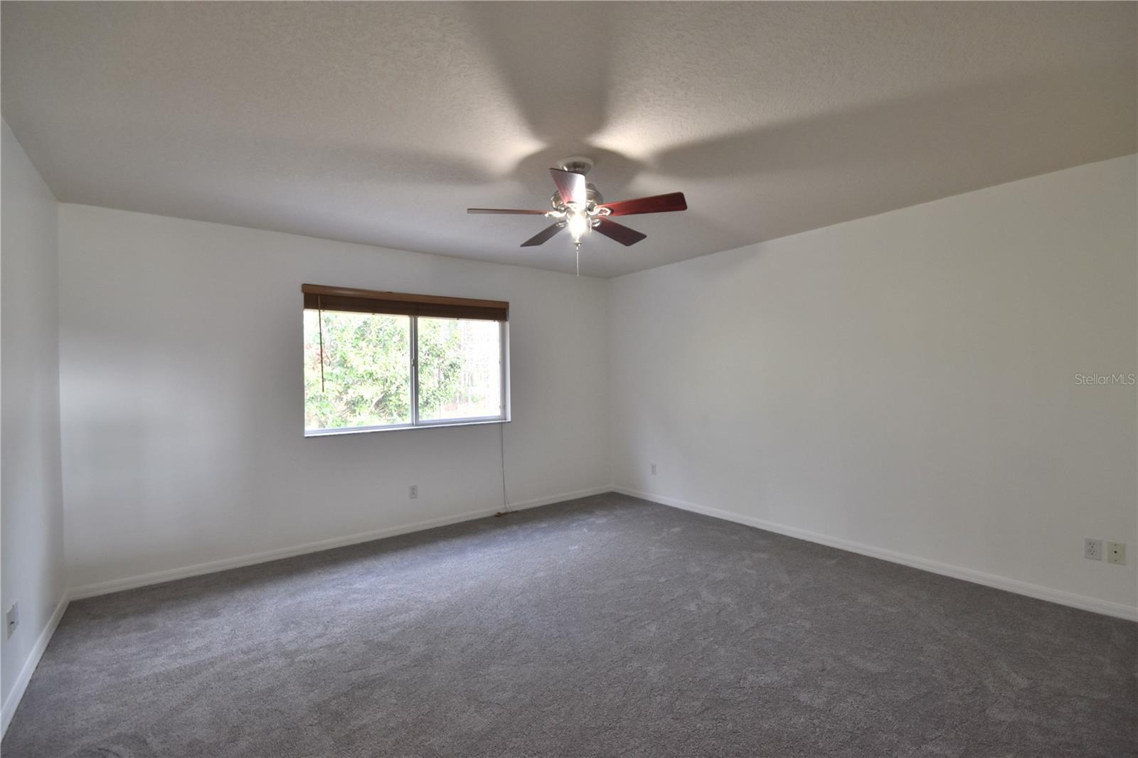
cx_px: 569
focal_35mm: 15
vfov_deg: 77.3
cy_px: 379
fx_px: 474
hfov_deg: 100.4
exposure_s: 1/15
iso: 640
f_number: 10
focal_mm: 10
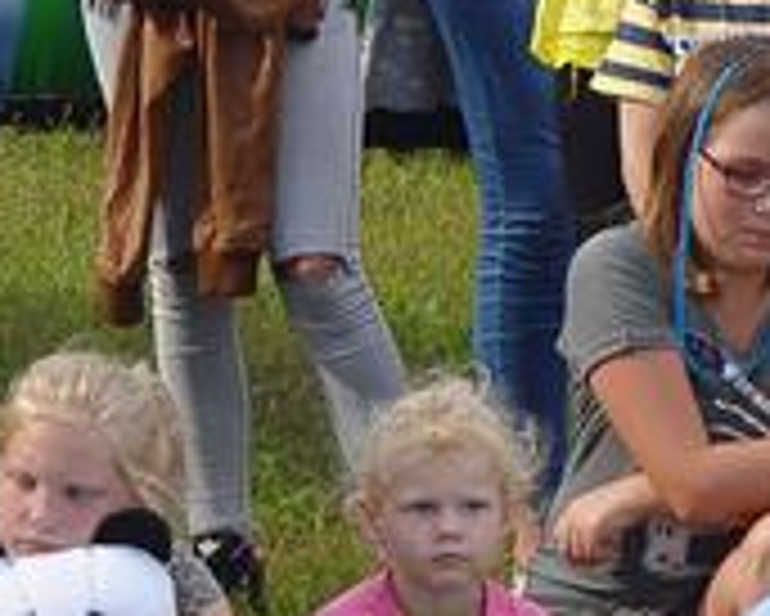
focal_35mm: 488
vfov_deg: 3.2
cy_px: -56
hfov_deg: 4.0
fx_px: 11127
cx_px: 185
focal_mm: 70
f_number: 6.3
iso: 400
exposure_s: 1/640
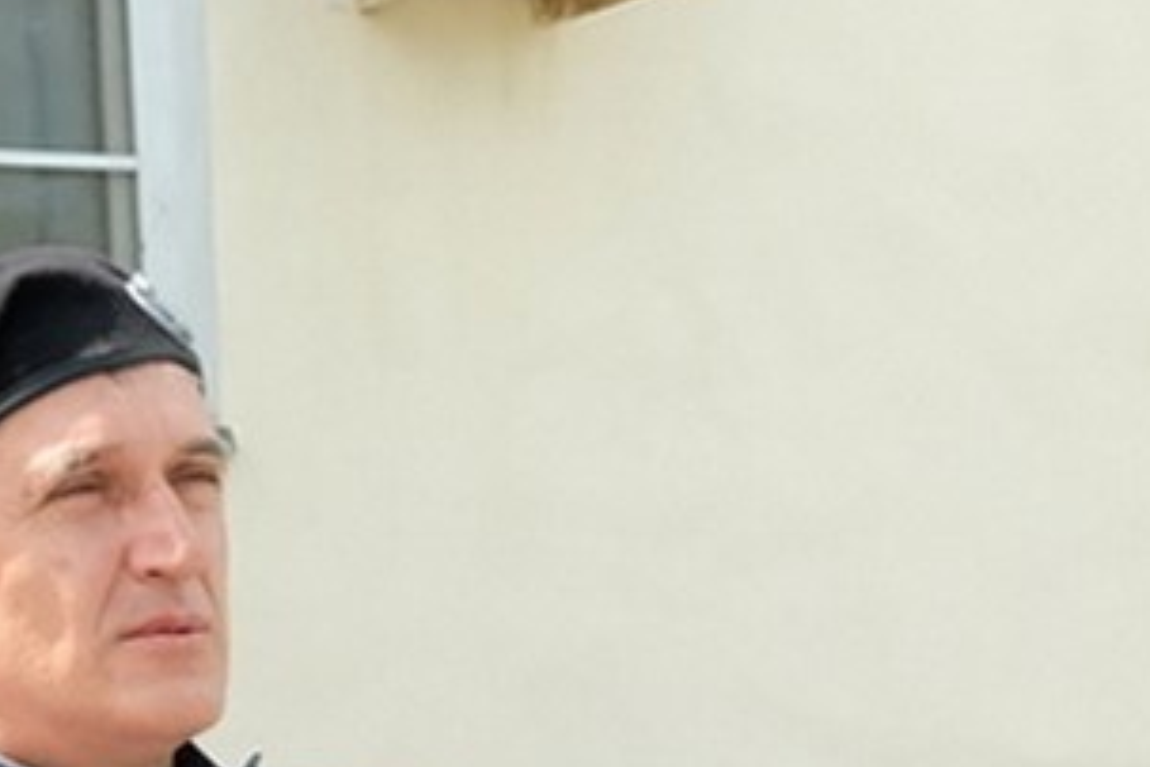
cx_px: 900
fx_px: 6037
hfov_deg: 10.9
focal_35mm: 189
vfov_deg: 7.2
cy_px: 1130
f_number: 5.6
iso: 3200
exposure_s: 1/3500
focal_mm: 37.4
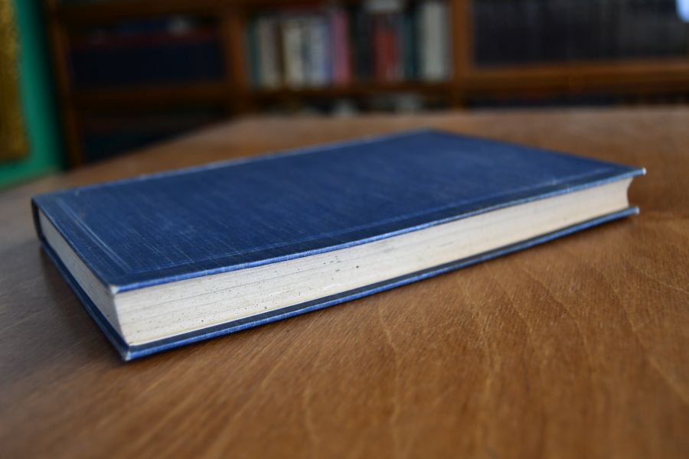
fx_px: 746
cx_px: 344
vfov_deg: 34.2
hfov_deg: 49.6
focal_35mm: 39
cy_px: 230
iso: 900
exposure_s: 1/125
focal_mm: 26
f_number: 4
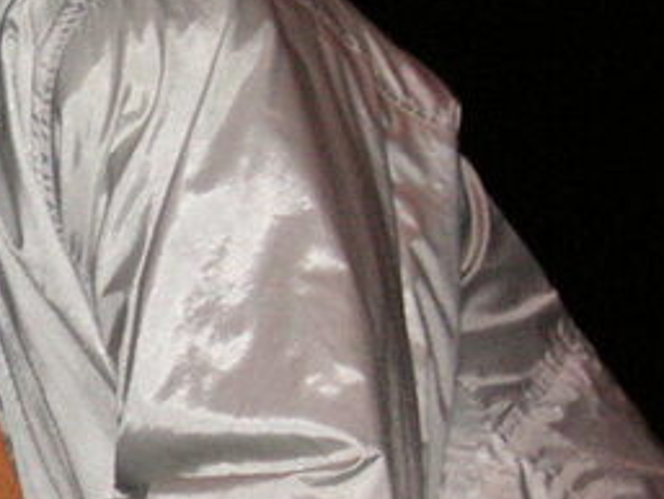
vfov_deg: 12.8
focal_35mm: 115
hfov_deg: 16.3
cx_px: -160
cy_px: 452
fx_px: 2207
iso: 160
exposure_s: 1/45
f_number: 2.8
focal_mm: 6.1
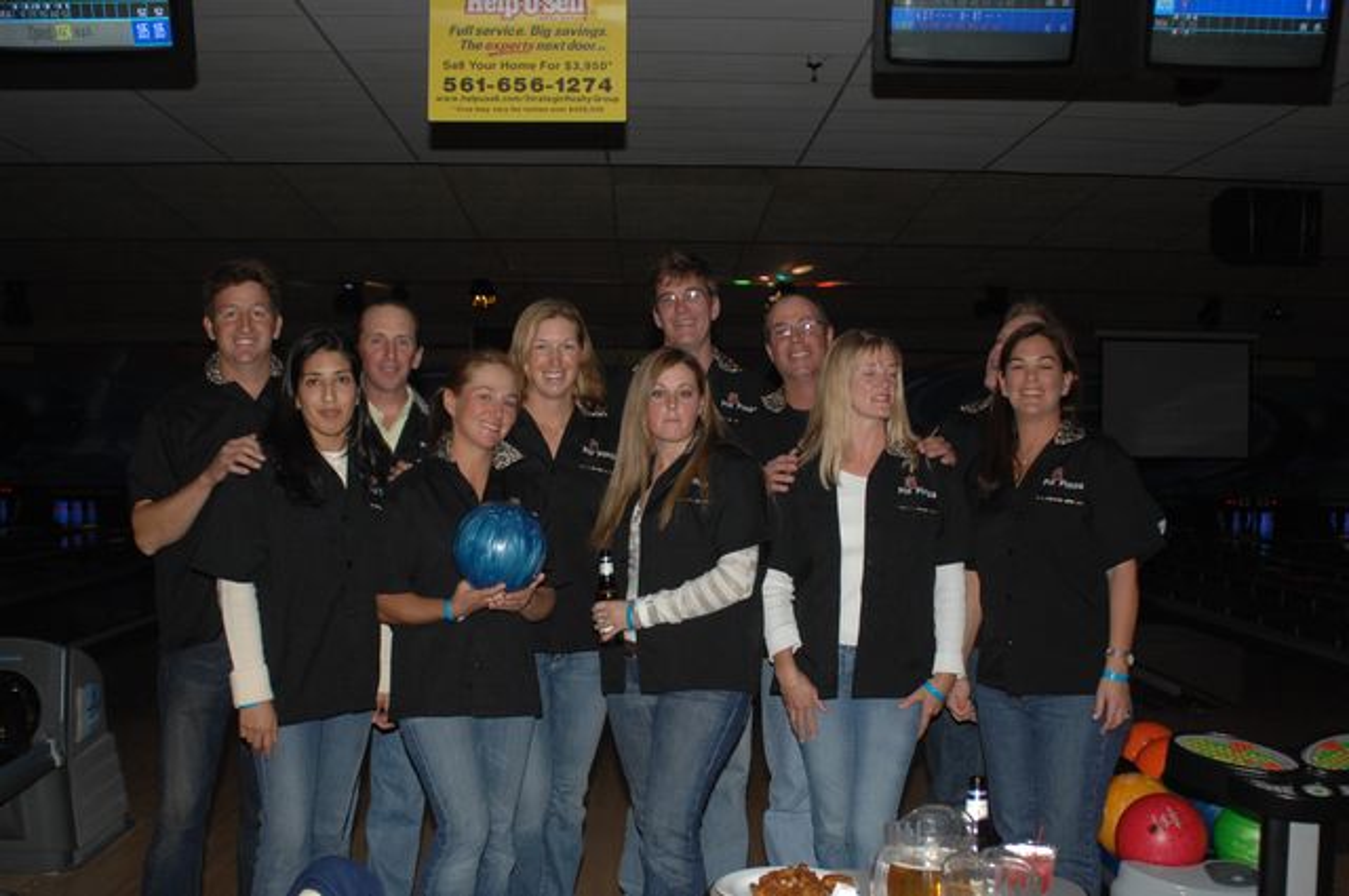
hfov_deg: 46.5
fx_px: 1572
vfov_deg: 31.8
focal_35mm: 42
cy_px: 448
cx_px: 674
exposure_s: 1/125
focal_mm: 28
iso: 400
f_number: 3.5
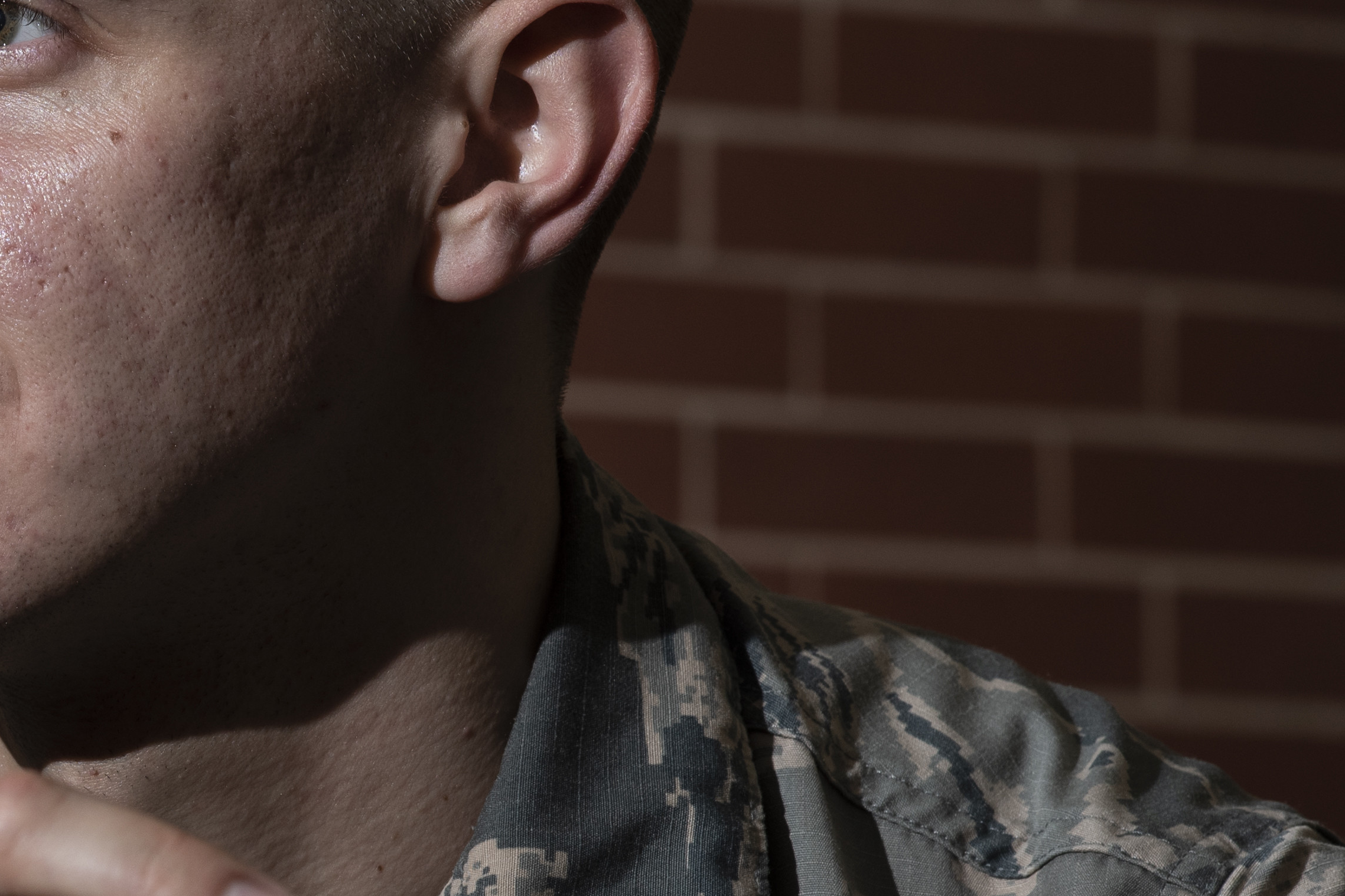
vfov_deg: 6.2
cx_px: -208
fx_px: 8331
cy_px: 544
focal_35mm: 223
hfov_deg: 9.1
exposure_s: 1/200
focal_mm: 85
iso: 200
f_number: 9
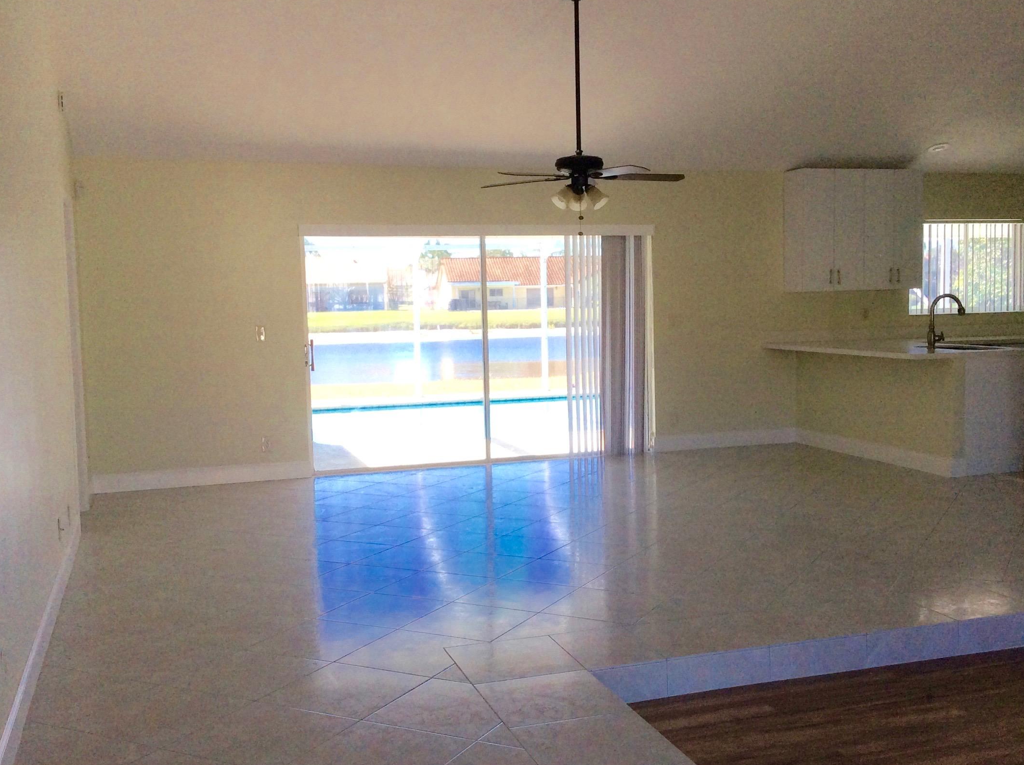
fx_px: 1152
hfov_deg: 47.9
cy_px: 383
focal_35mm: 39
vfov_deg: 36.7
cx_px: 551
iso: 50
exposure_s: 1/120
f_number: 2.4
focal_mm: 3.3
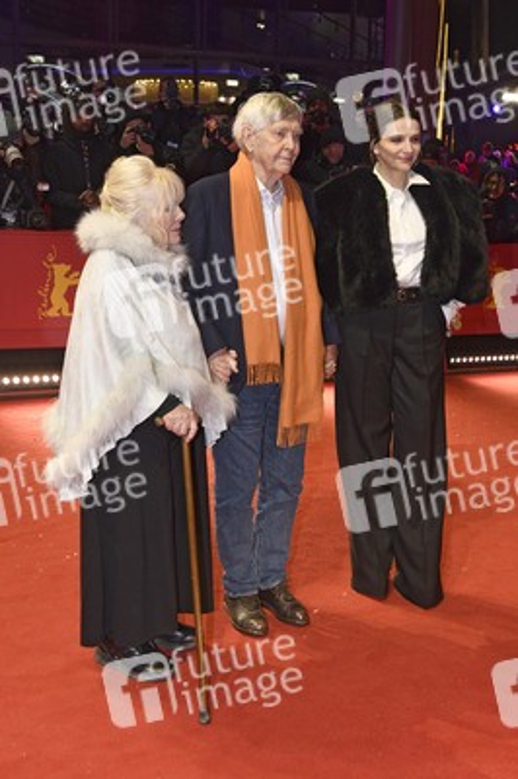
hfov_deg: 35.0
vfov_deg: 50.7
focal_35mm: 38
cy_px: 390
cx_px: 259
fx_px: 822
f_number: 5.6
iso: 800
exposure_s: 1/200
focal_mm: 38
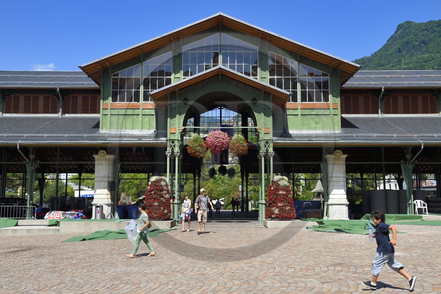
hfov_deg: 50.7
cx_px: 220
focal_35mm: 38
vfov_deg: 35.0
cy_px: 147
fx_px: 465
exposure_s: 1/250
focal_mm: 38
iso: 200
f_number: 11
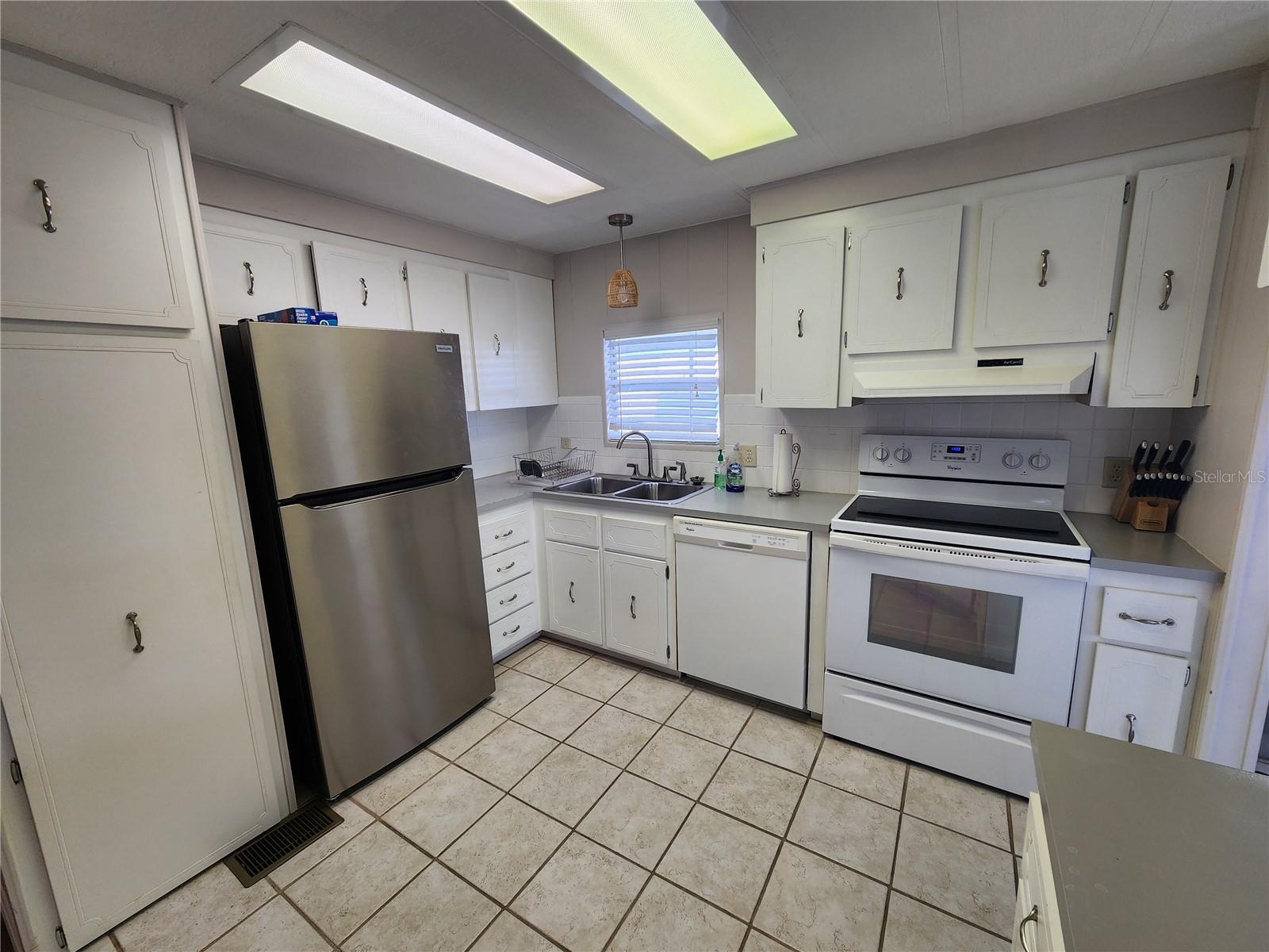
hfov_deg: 106.2
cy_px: 476
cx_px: 634
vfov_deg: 89.9
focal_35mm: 13
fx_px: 477
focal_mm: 2.2
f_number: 2.2
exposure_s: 1/60
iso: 80
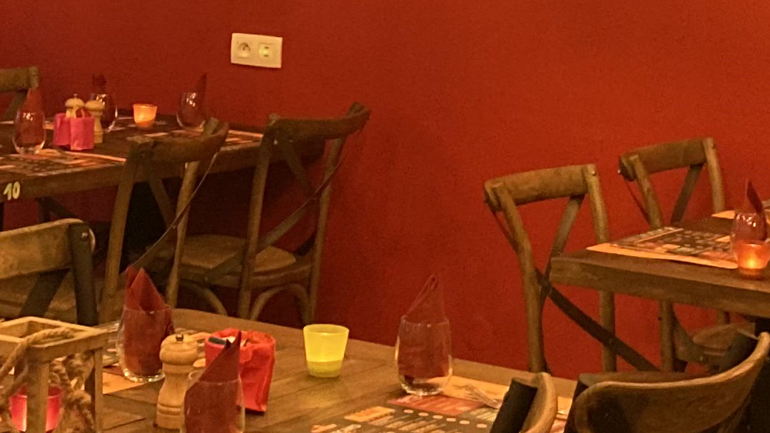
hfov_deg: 18.8
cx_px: 331
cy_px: 55
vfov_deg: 10.6
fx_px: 2328
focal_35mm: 114
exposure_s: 1/33
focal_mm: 3.99
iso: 400
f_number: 1.8
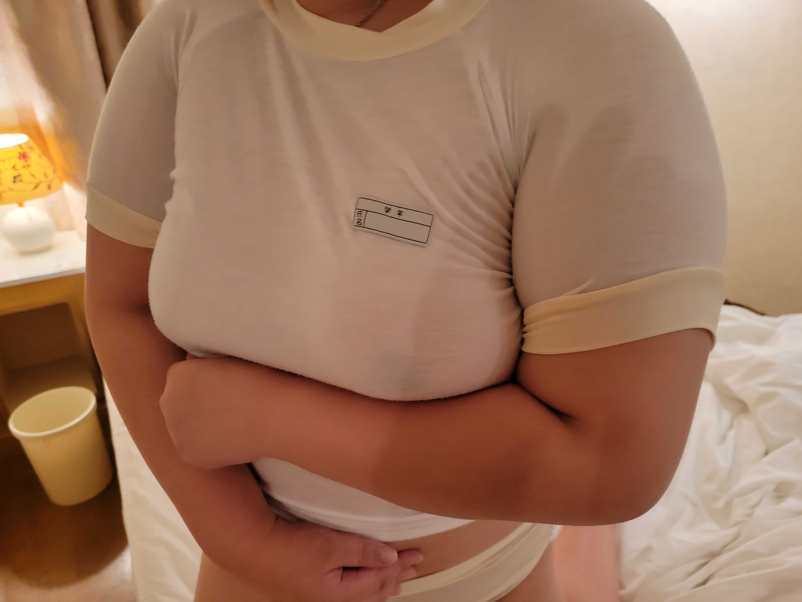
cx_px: 401
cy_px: 301
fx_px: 556
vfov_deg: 56.8
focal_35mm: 24
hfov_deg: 71.6
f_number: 1.8
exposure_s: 1/40
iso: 500
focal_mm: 6.7
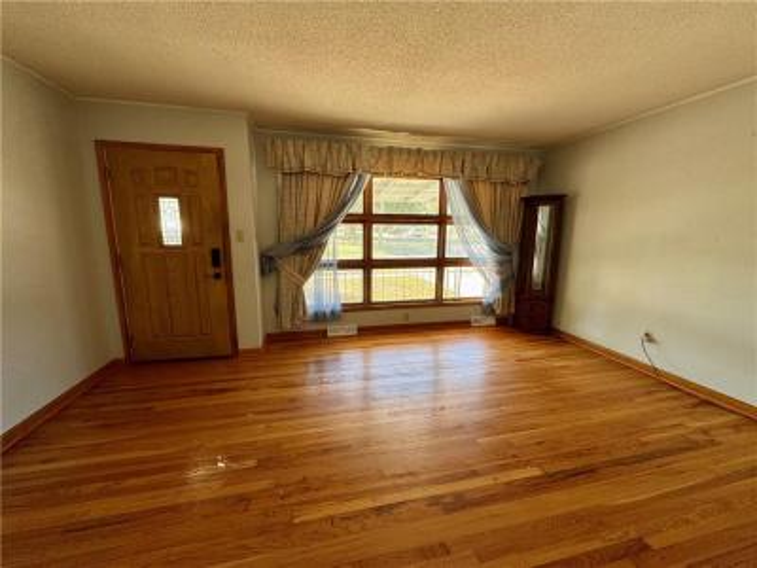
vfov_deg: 85.7
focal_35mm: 14
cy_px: 284
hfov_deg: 102.1
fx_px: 306
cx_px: 378
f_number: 2.2
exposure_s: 1/99
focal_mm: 2.22
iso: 80
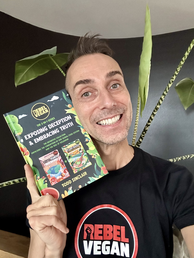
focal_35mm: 30
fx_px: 224
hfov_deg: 46.8
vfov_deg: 60.0
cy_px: 129
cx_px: 97
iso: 400
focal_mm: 2.69
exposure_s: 1/36
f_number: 1.9
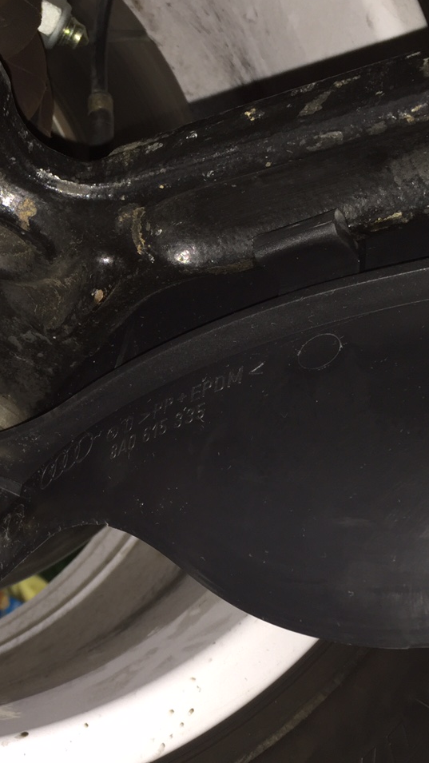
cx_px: -26
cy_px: 408
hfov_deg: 21.3
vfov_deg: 38.5
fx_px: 1092
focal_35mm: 54
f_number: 2.2
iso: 32
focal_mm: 4.15
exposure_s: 1/16
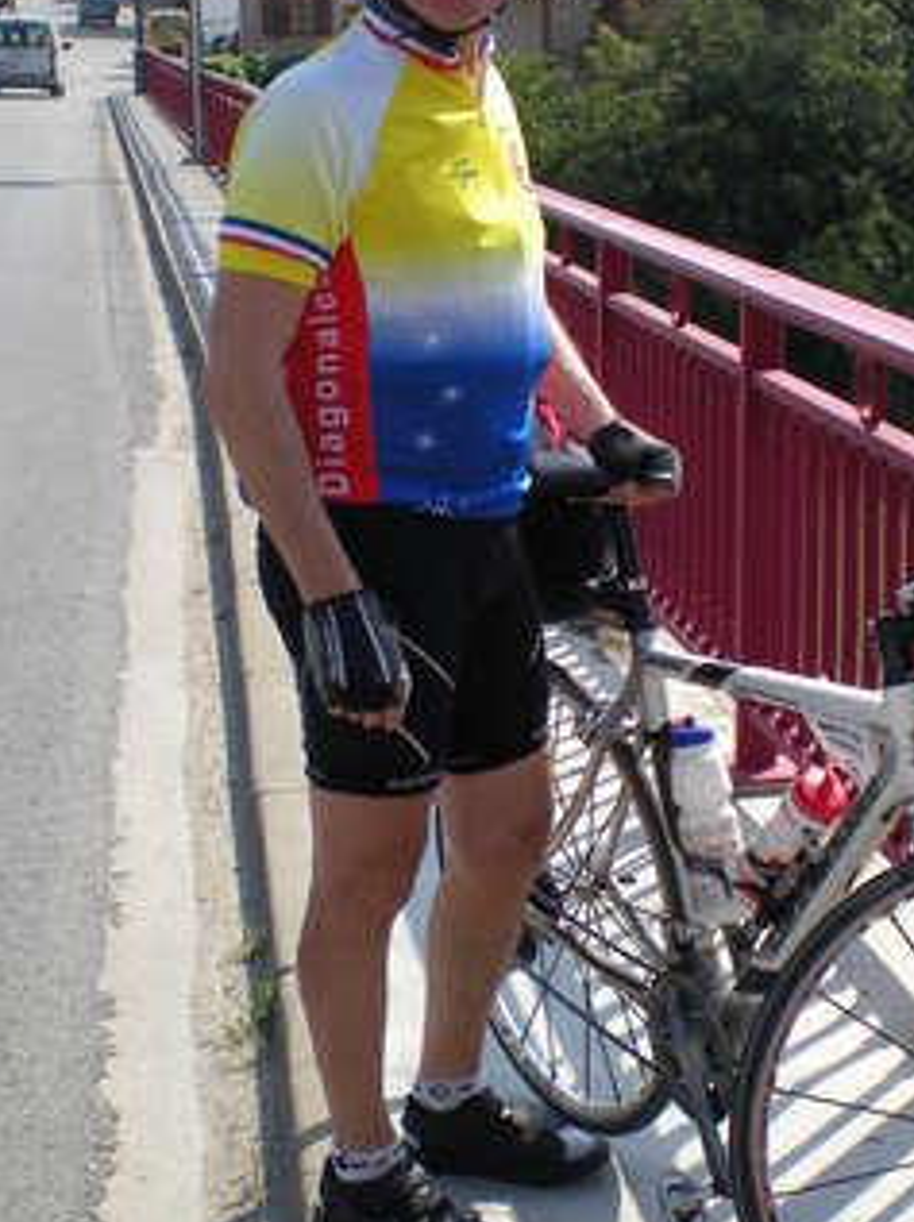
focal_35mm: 72
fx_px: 2540
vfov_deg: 27.1
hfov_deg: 20.4
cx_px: 582
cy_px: 574
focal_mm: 6.3
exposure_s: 1/306
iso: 64
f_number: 4.6
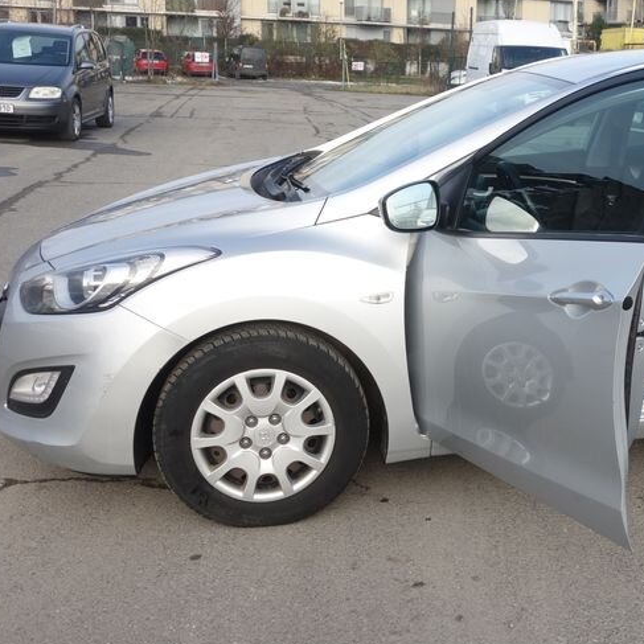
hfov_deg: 32.6
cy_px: 268
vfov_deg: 33.9
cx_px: 558
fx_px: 1052
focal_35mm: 50
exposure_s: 1/160
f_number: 5.6
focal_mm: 10.4
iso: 125
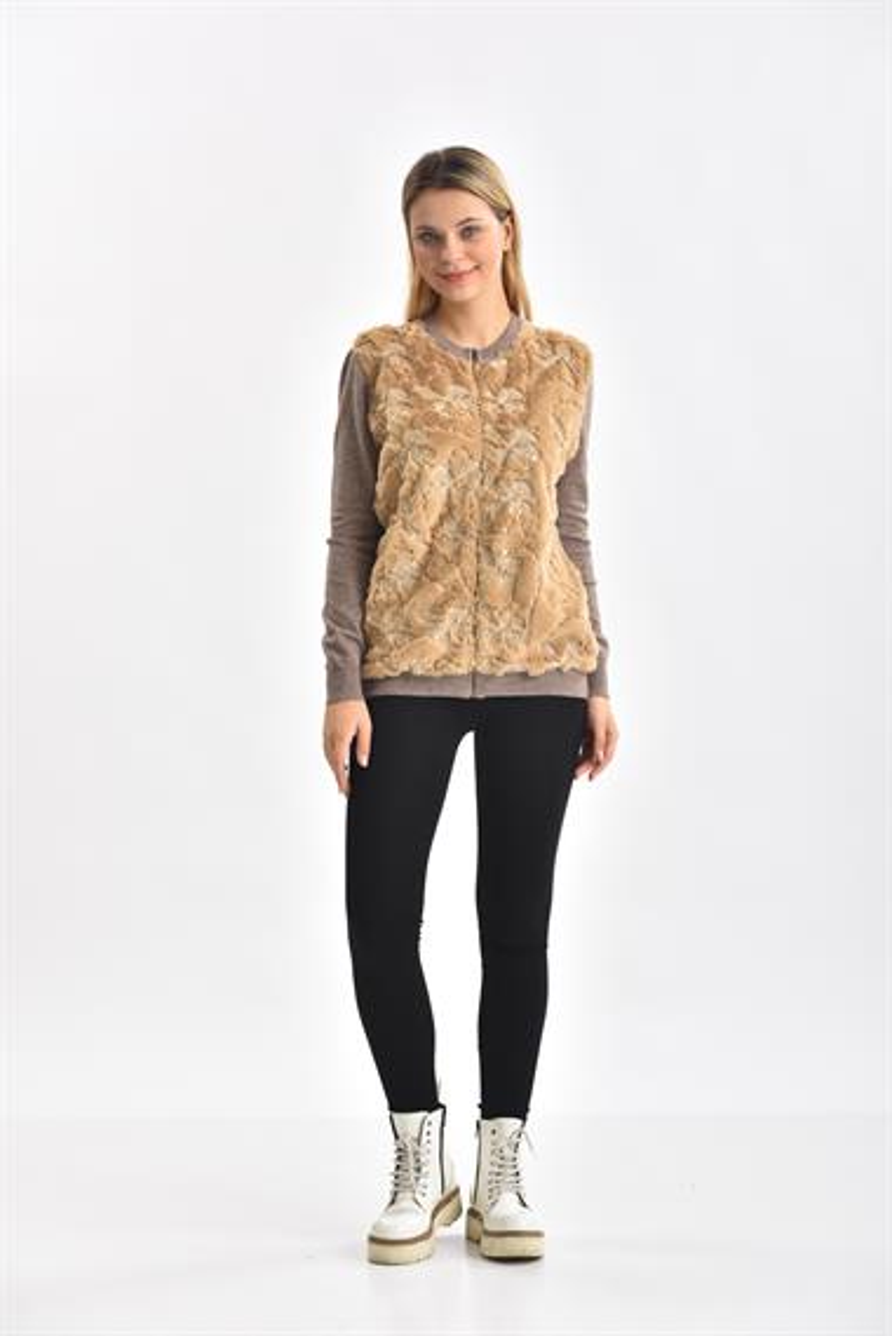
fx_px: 2895
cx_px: 446
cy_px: 668
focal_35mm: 78
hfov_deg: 17.5
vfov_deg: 26.0
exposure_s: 1/160
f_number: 6.3
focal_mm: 78
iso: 100
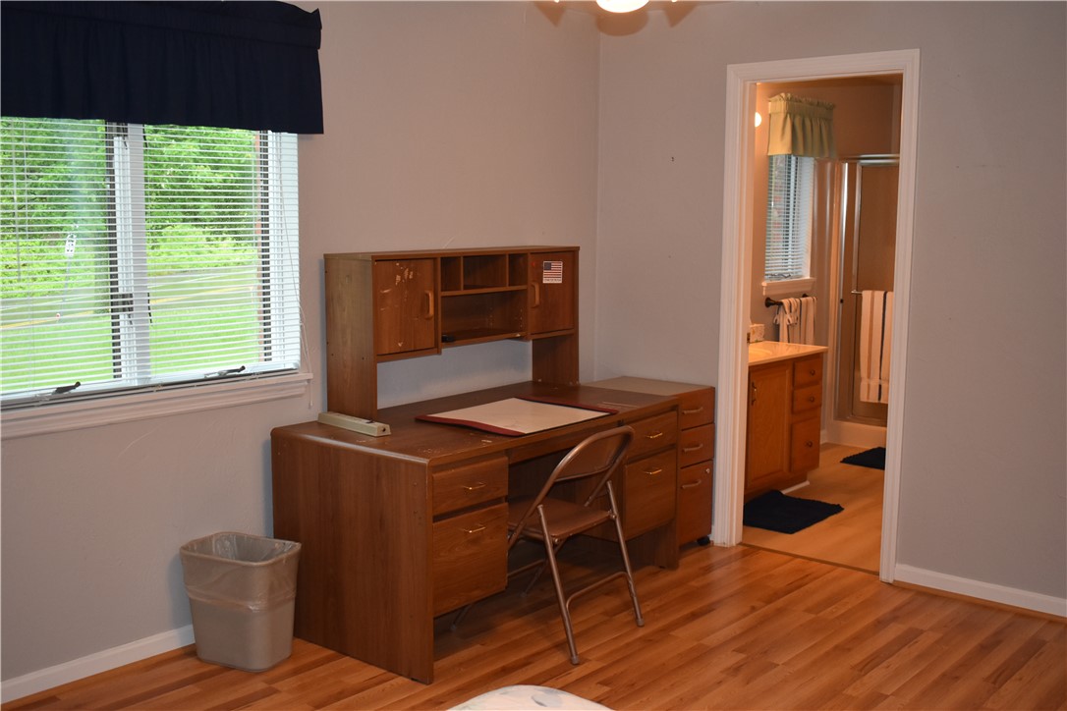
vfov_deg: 35.5
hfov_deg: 51.3
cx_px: 534
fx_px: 1111
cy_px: 356
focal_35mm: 38
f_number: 4
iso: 800
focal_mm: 25
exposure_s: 1/125
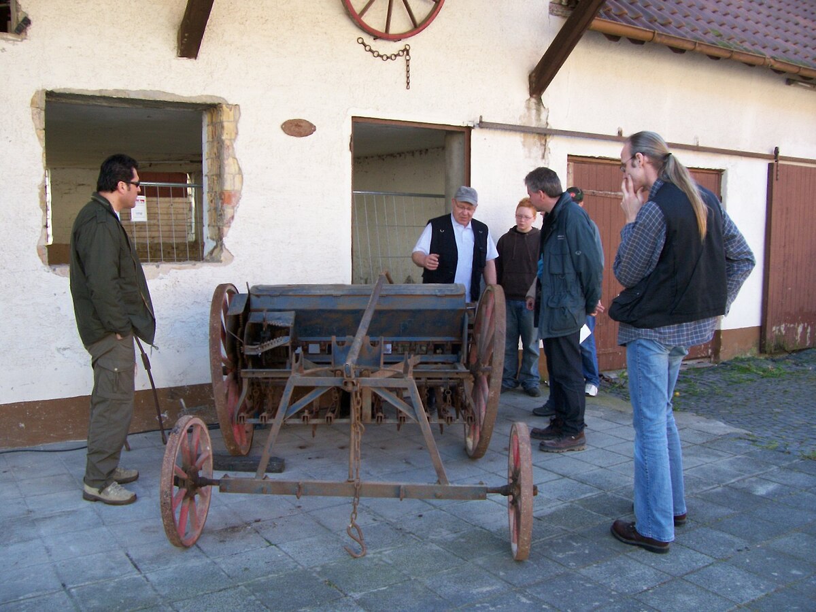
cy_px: 306
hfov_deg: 54.0
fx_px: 801
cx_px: 408
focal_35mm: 34
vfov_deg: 41.8
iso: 80
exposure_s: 1/132
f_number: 2.7
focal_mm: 5.6
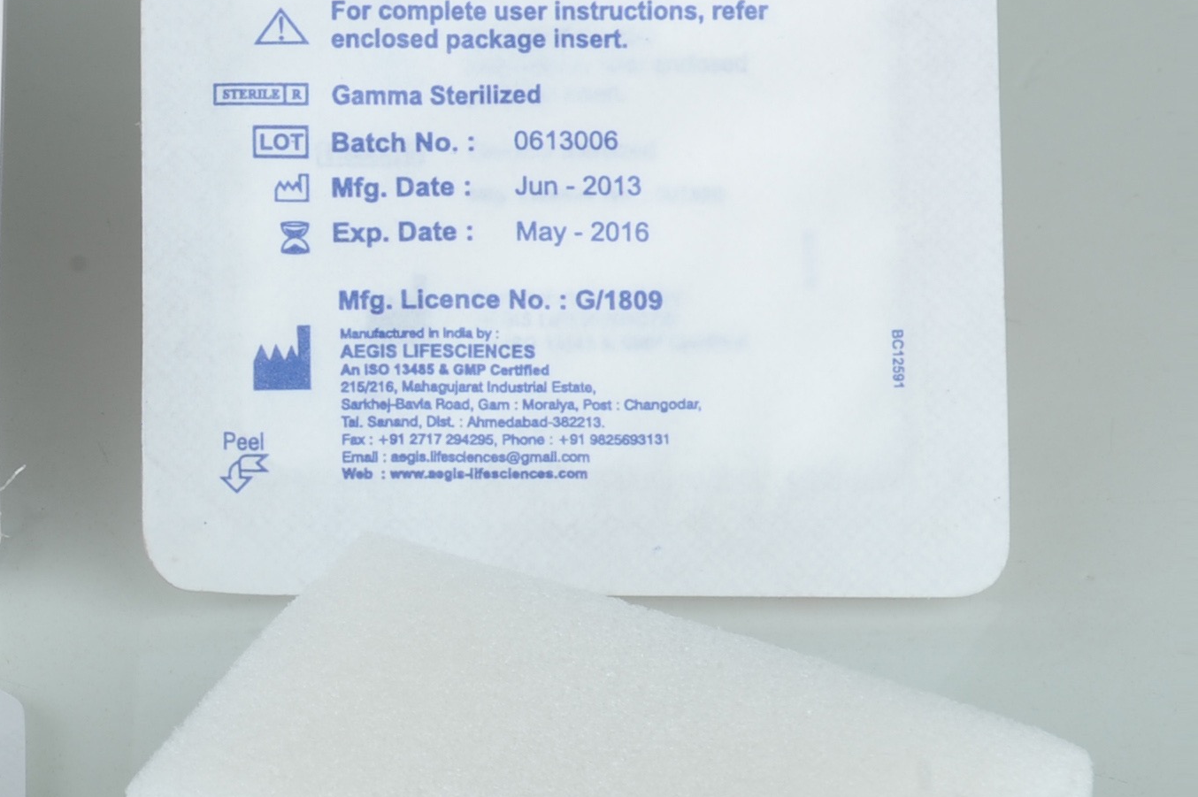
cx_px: -285
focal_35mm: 220
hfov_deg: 9.2
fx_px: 7316
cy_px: 164
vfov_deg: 6.2
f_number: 18
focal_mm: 70
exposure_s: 1/250
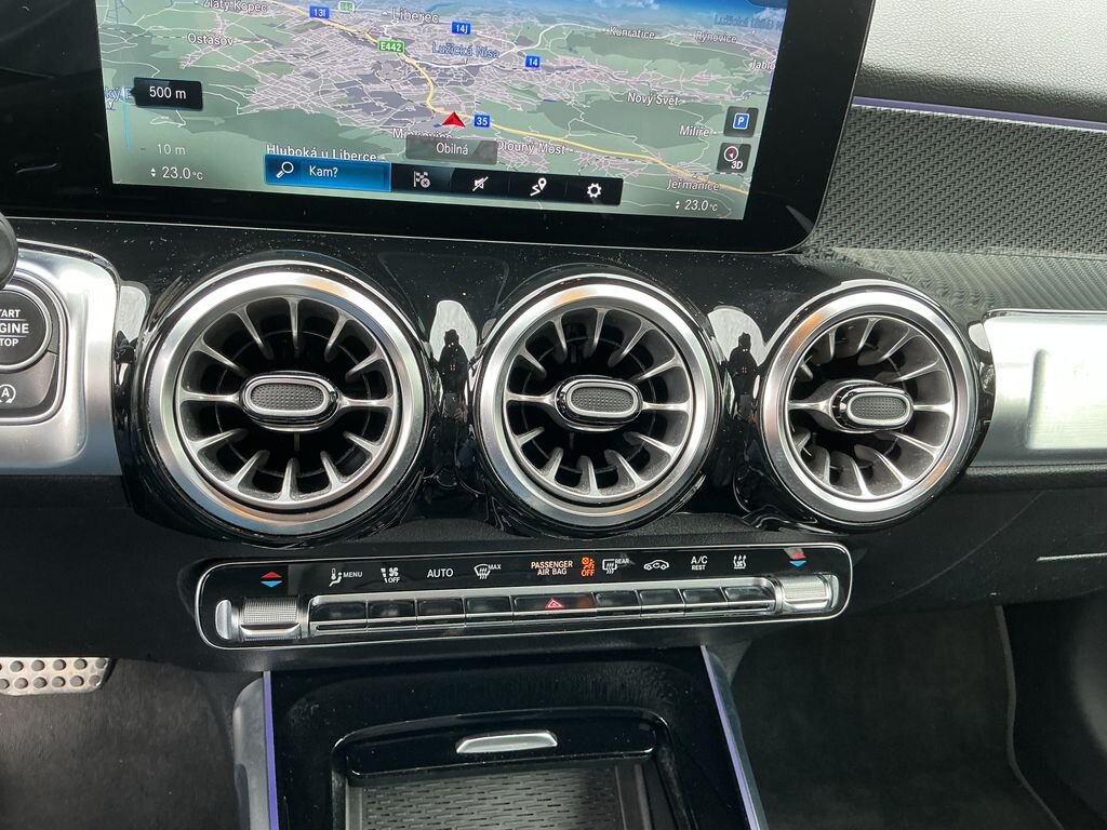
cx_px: 554
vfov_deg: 48.2
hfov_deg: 61.7
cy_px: 415
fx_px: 927
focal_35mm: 29
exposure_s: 1/120
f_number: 1.8
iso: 50
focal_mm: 3
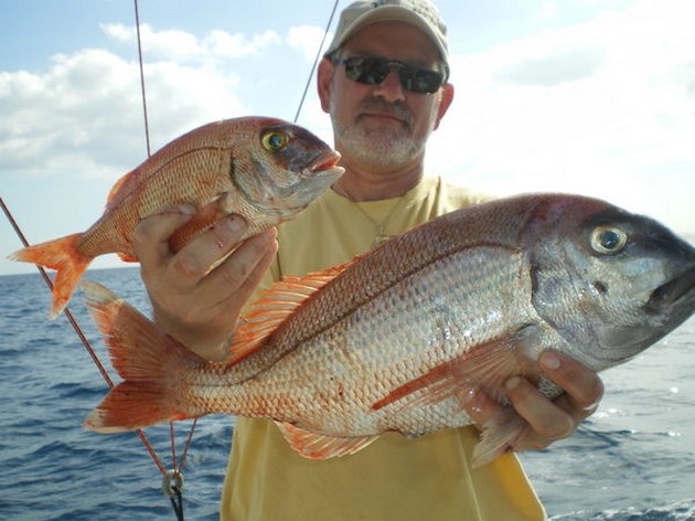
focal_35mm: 42
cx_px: 348
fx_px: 843
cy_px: 260
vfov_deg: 34.3
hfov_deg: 44.8
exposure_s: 1/320
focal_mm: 7.4
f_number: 4.9
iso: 50
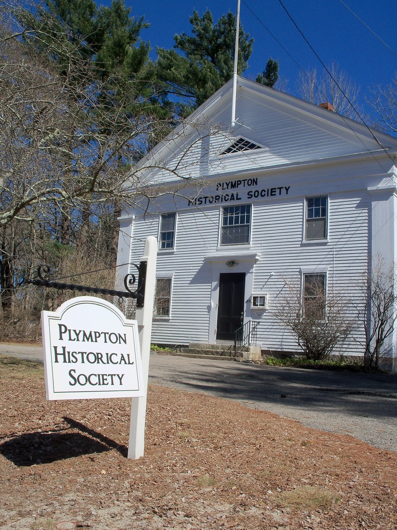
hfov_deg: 40.7
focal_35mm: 35
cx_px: 198
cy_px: 265
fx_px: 535
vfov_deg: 52.6
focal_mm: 6.3
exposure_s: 1/500
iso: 80
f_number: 5.5
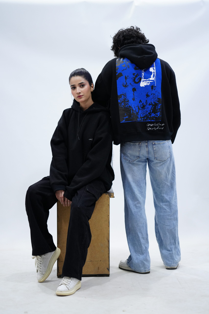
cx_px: 104
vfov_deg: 23.9
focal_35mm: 85
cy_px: 157
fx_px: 740
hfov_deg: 16.1
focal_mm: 85
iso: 1250
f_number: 1.8
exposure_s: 1/200
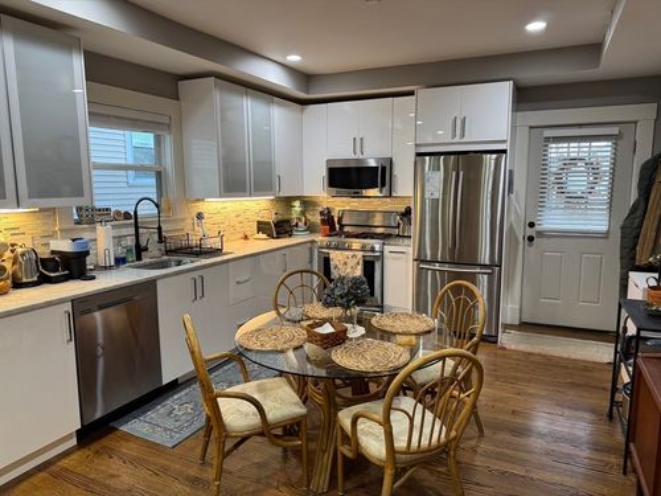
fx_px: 458
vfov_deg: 56.8
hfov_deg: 71.6
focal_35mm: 24
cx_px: 330
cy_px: 248
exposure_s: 1/60
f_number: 1.78
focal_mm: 6.76
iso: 200
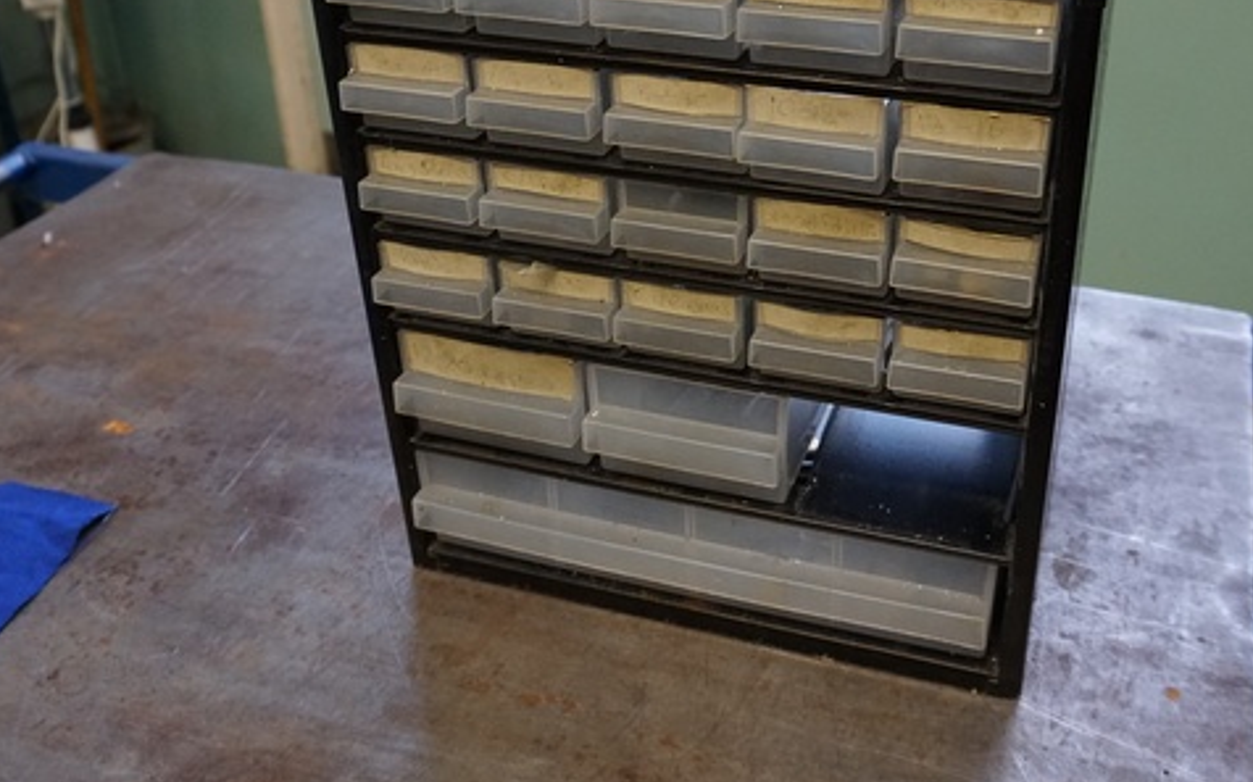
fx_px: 1263
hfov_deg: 52.4
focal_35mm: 37
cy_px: 258
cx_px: 753
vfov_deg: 34.1
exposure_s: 1/160
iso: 1250
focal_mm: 16
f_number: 4
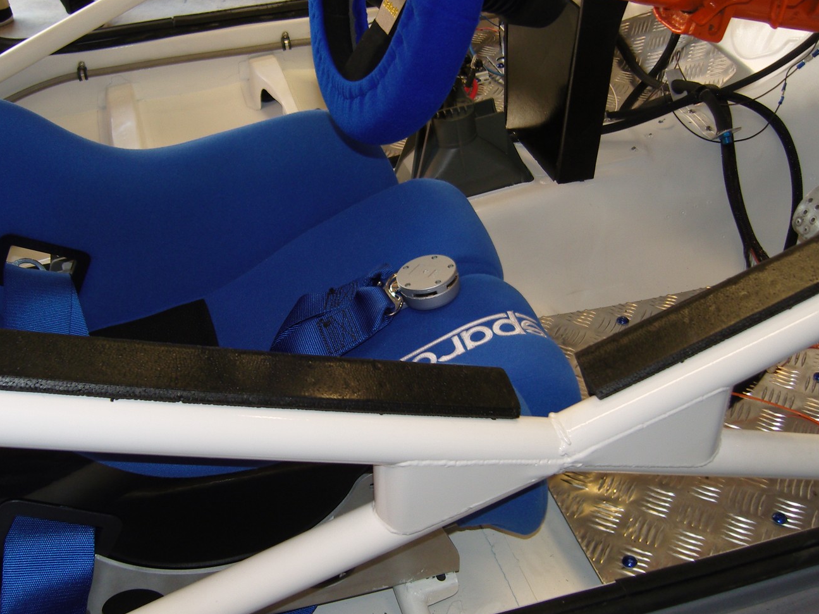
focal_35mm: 42
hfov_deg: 44.7
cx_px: 373
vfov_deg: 34.3
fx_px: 994
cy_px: 315
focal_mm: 7.3
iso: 100
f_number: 2.8
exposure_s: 1/40
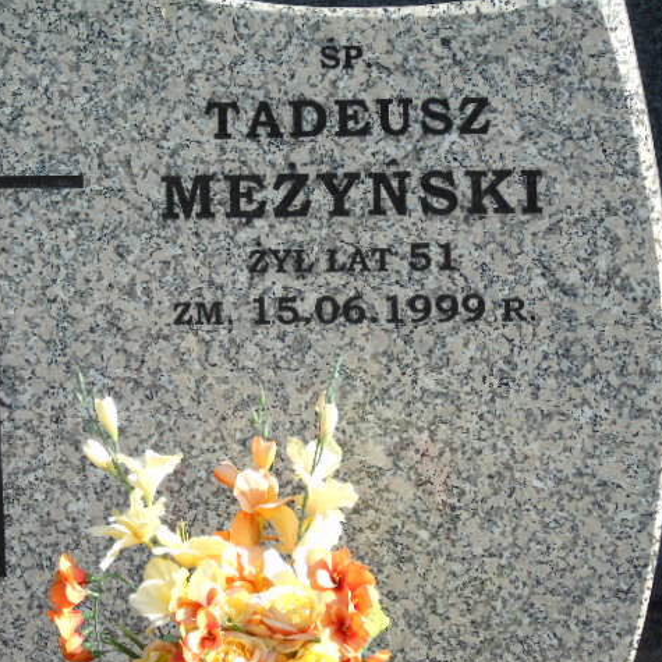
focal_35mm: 169
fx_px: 3657
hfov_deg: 10.3
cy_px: 332
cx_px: 237
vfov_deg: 10.3
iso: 80
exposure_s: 1/200
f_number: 4.7
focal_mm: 25
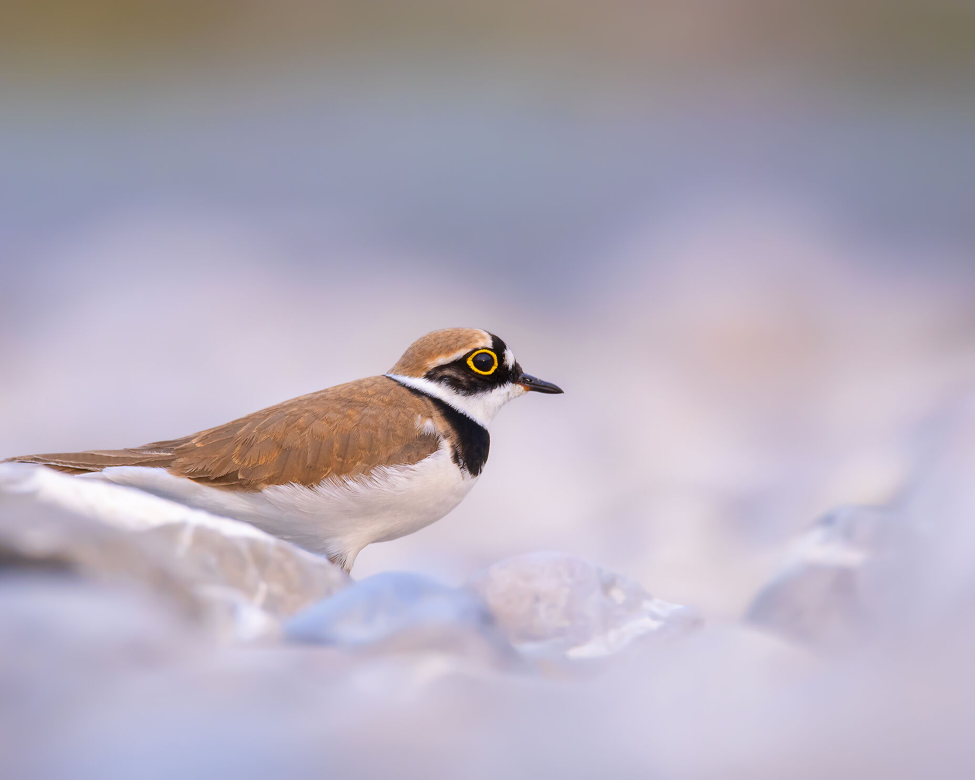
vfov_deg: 1.4
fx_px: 31565
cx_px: 471
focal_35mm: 1094
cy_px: 404
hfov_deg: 1.8
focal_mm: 600
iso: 1000
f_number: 7.1
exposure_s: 1/200
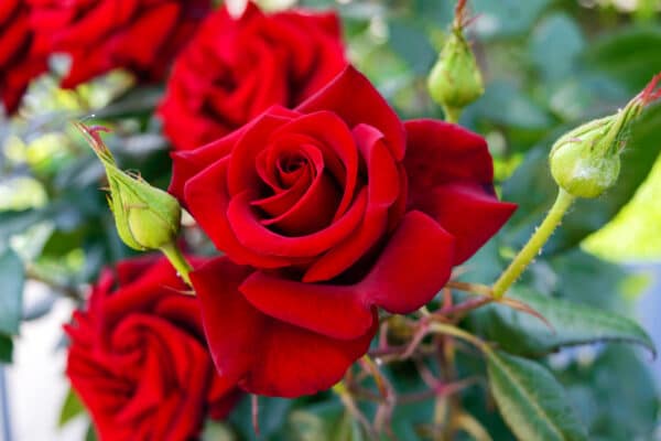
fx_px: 1047
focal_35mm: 57
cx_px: 330
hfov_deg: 35.1
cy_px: 220
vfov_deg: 23.8
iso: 100
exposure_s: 1/100
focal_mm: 38
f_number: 5.6
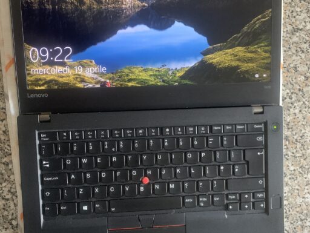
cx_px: 155
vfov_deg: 53.1
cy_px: 116
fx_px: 233
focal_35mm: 26
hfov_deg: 67.3
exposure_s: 1/33
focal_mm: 4.25
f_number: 1.8
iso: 400
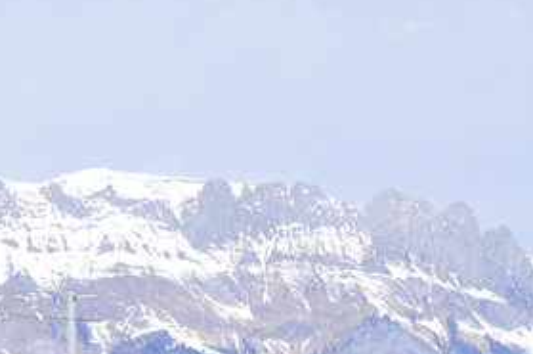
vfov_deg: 6.0
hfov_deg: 9.1
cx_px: 342
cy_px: 321
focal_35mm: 226
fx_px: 3343
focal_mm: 35
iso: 500
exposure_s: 1/1000
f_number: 8
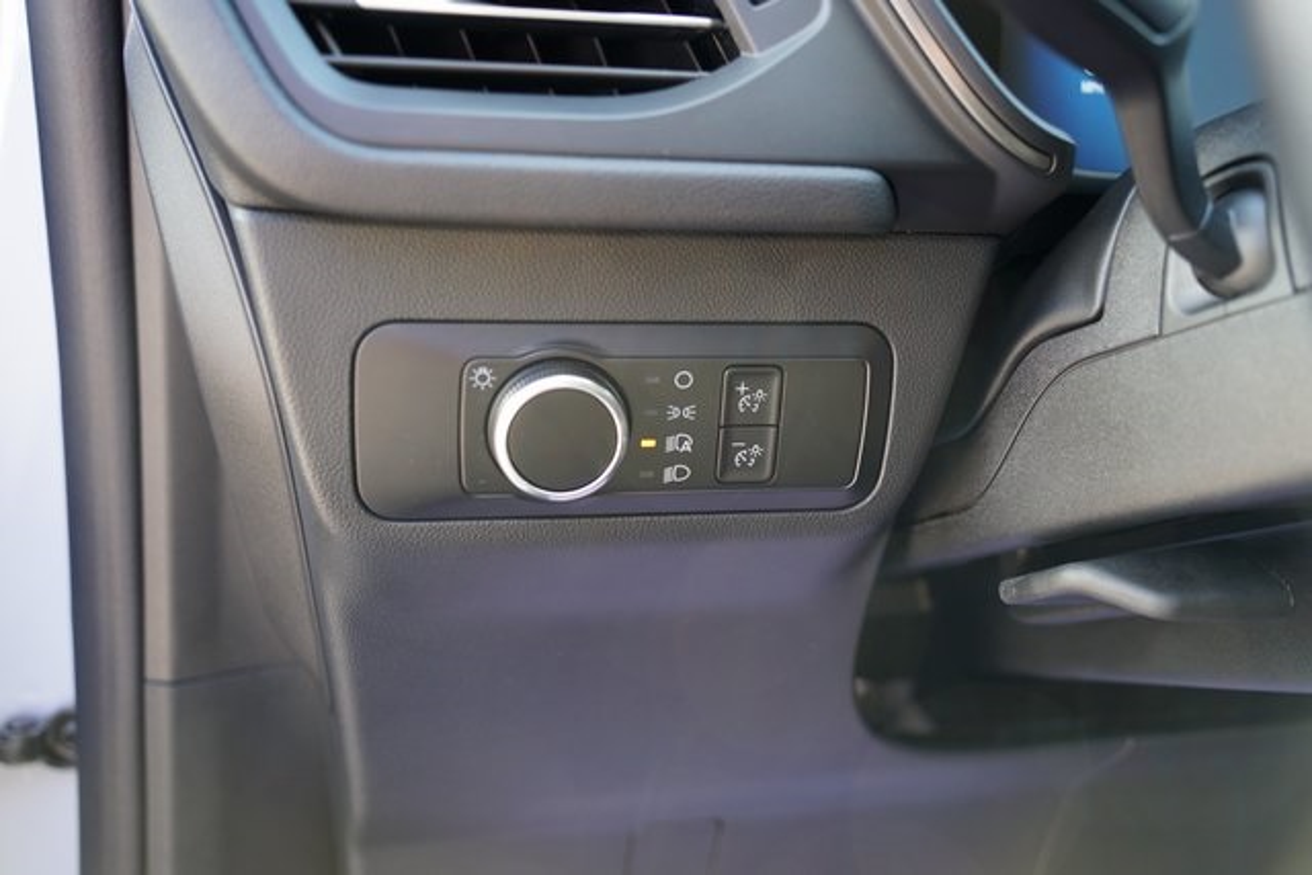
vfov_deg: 37.9
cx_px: 656
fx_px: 1276
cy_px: 438
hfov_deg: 54.4
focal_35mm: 35
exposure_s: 1/60
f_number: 4
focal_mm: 35
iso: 500
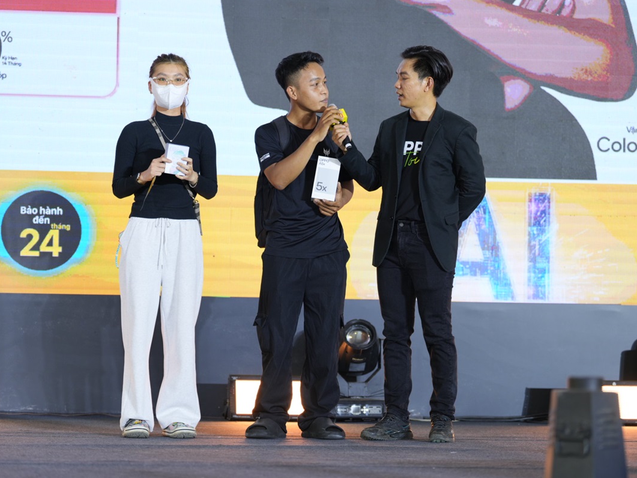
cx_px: 297
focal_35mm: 112
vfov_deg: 13.2
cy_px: 239
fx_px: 2061
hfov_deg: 17.6
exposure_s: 1/250
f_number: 2.8
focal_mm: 103
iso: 400
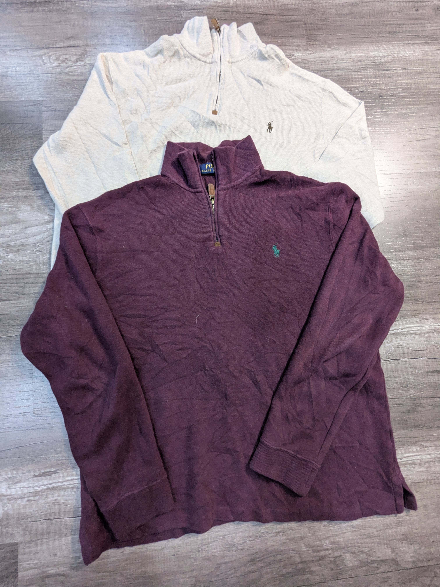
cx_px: 220
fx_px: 271
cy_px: 294
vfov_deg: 94.5
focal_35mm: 16
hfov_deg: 78.1
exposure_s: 1/50
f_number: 2.2
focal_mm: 2.35
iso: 166
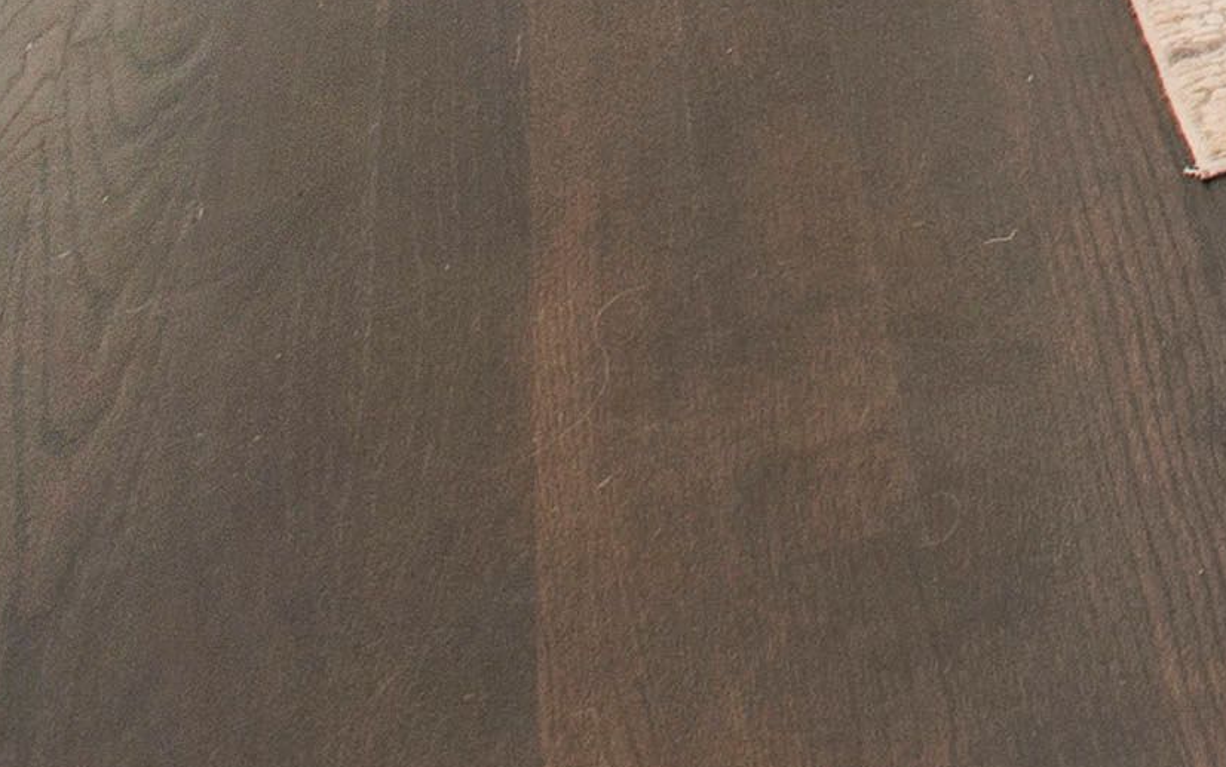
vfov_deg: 9.1
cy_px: -1822
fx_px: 3443
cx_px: 2976
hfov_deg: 13.9
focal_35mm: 103
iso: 100
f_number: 8
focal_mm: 10
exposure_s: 1/1.67
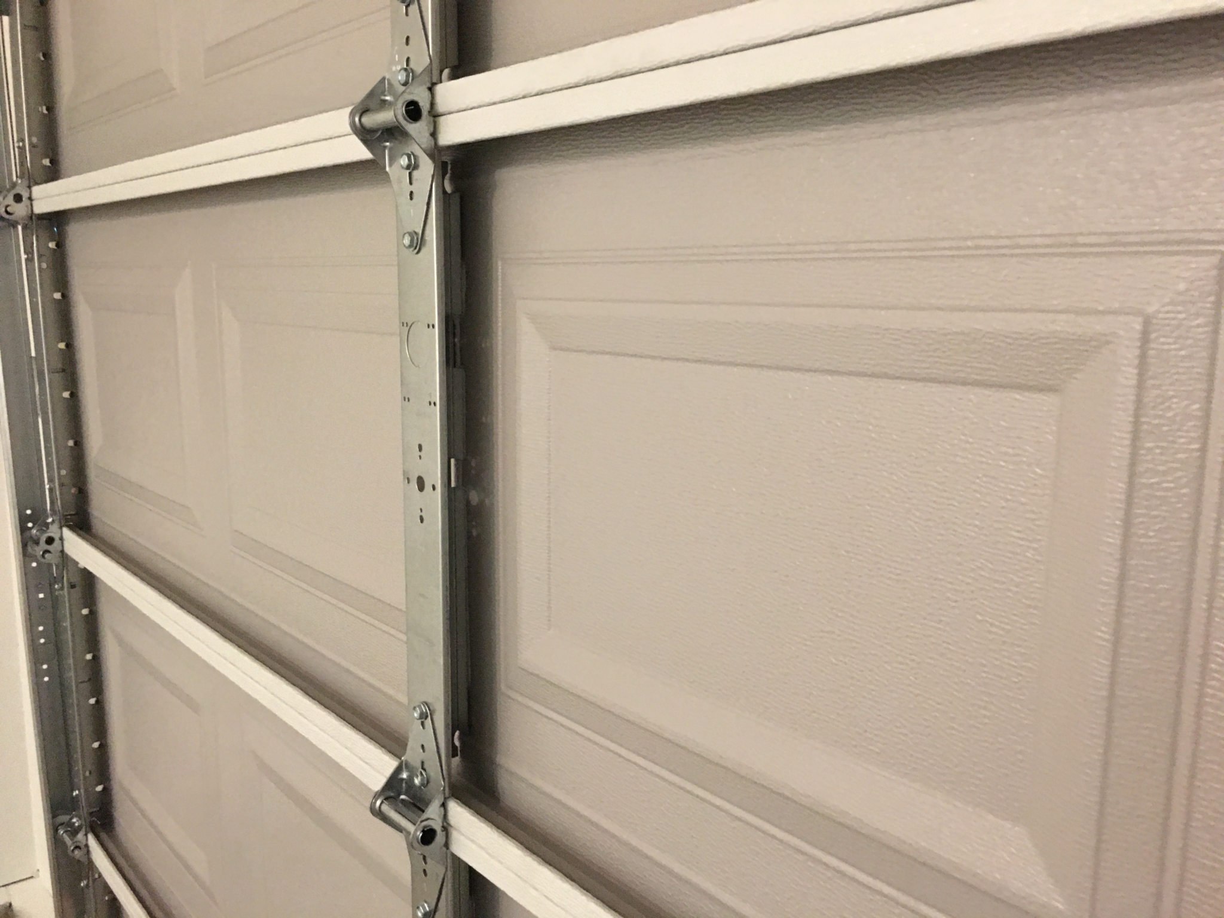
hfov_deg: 61.7
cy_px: 459
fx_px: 1025
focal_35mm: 29
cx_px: 612
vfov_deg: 48.2
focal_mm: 4.15
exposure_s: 1/4
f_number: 2.2
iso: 64
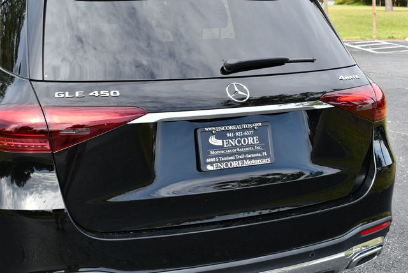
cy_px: 136
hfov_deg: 32.4
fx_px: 703
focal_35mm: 62
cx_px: 204
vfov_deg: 22.0
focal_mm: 31
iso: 200
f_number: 6.3
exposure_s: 1/250
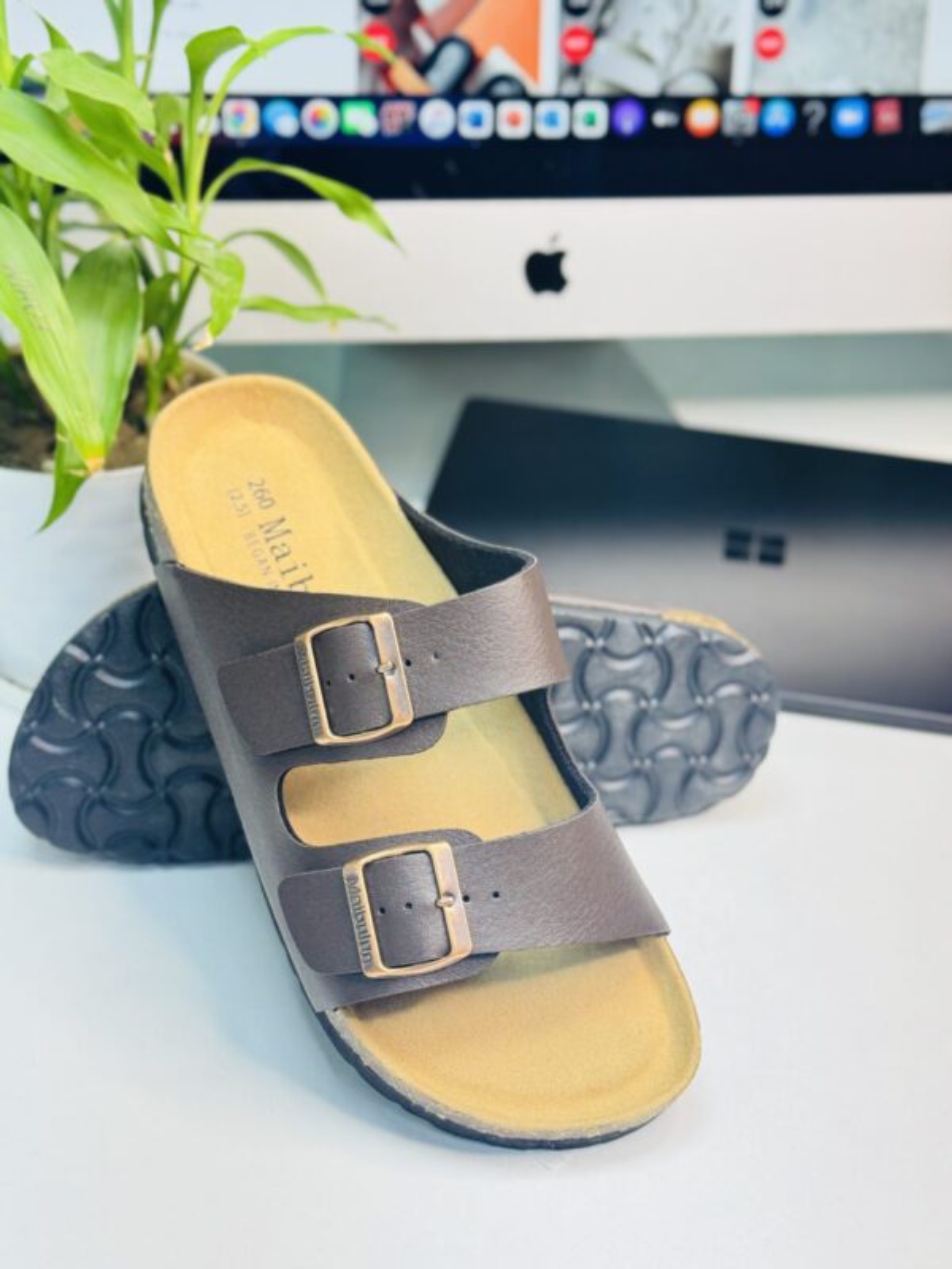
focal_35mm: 48
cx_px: 476
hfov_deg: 30.3
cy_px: 634
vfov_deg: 39.7
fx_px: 1760
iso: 100
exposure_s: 1/100
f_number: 1.78
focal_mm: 6.76
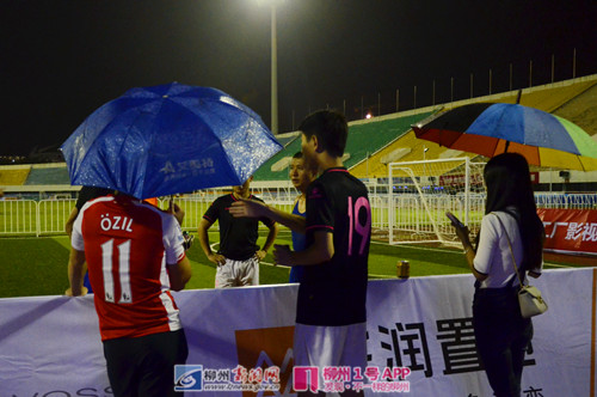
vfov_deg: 36.8
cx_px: 298
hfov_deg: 53.2
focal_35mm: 36
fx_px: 596
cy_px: 198
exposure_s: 1/60
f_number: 3.8
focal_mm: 24
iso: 2000
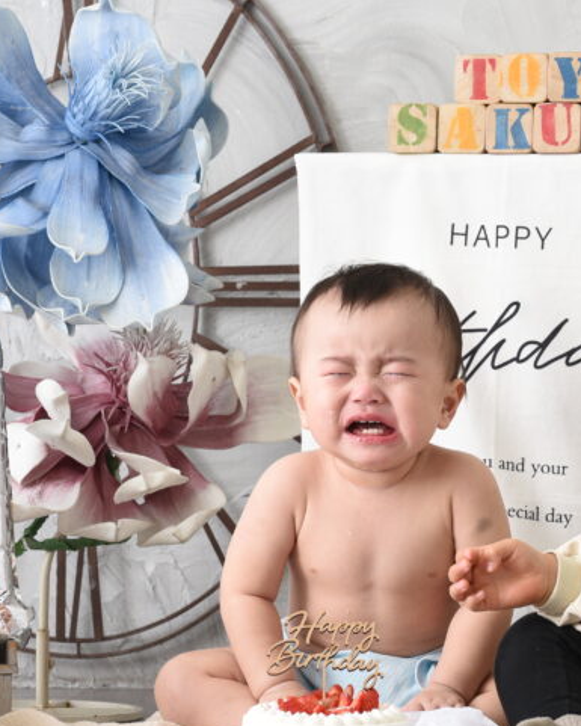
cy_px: 358
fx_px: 3653
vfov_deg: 11.3
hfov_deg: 9.1
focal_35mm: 170
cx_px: 542
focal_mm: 85
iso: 1000
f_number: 5.6
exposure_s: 1/160
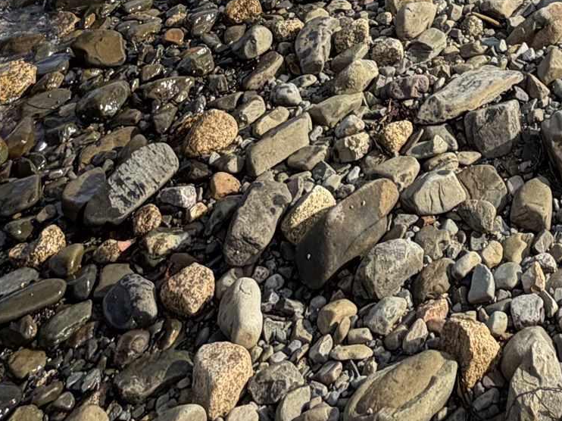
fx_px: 941
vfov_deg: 17.3
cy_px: -448
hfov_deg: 31.7
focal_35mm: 58
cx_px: 506
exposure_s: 1/853
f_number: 2.2
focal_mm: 2.22
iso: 20
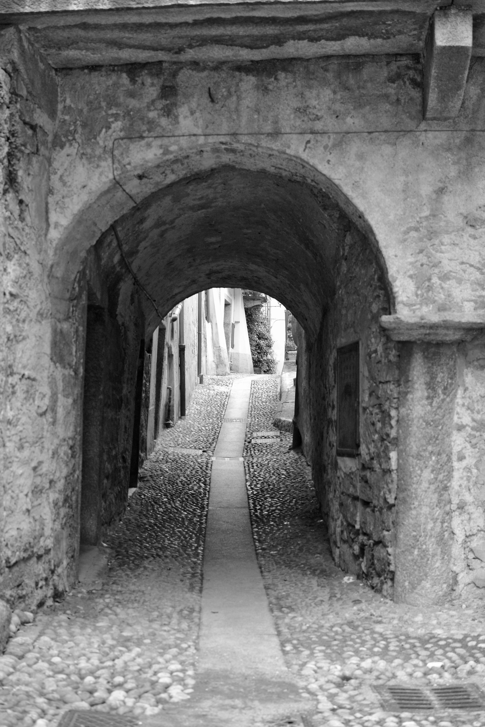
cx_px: 242
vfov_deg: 37.9
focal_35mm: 52
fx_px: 1061
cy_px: 364
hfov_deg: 25.8
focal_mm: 35
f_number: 3.2
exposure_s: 1/40
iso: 800
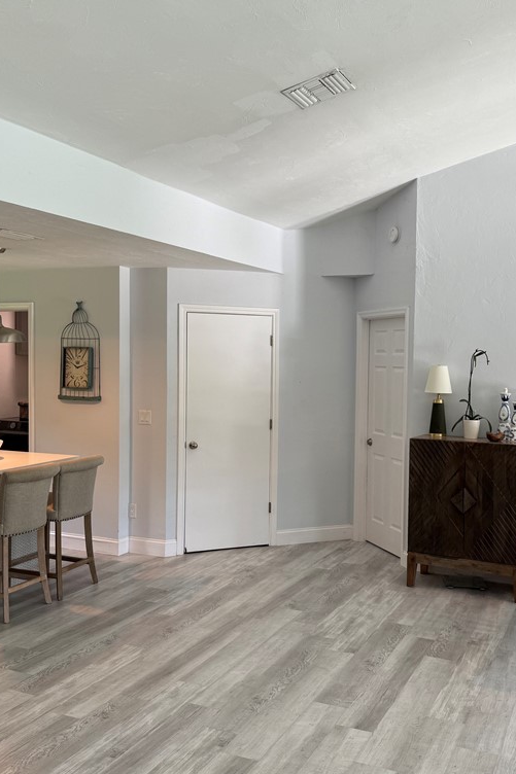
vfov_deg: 55.8
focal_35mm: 34
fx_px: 731
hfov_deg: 38.8
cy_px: 387
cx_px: 301
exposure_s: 1/120
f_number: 1.78
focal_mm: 6.76
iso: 80
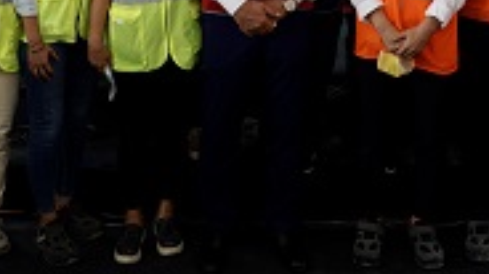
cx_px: 255
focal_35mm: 65
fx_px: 842
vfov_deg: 17.5
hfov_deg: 32.4
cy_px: -67
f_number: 2.8
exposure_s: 1/125
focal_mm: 19
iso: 400
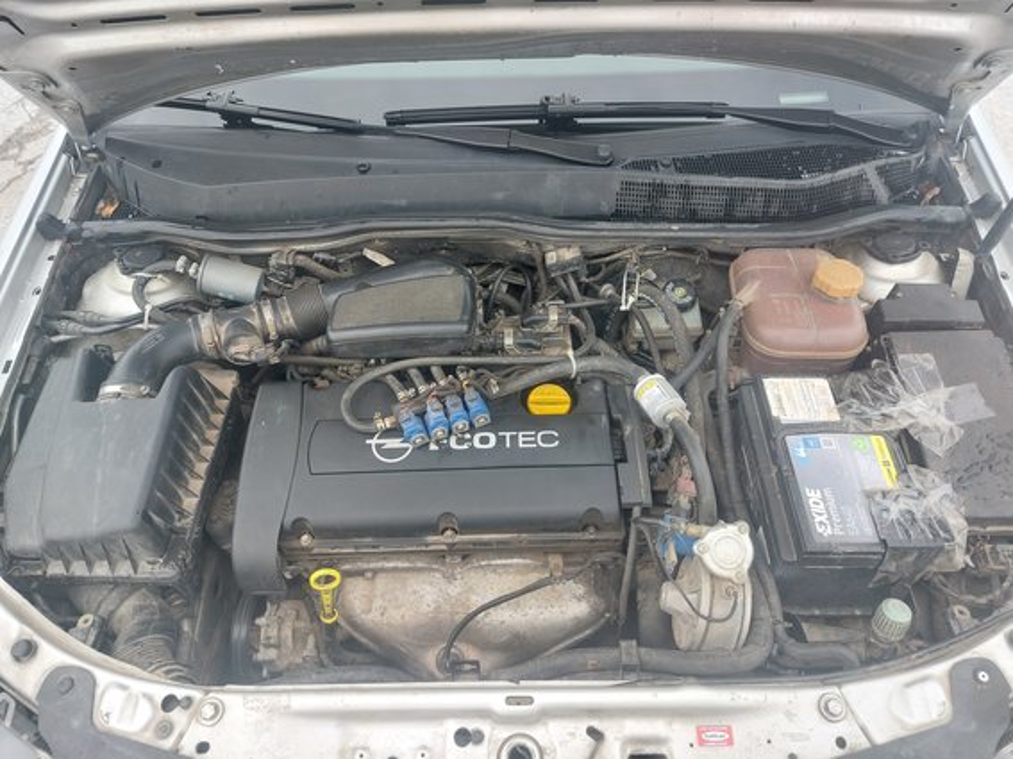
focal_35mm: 25
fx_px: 731
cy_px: 380
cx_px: 506
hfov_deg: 69.4
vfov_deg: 54.9
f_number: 1.8
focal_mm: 5.23
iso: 25
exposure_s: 1/108
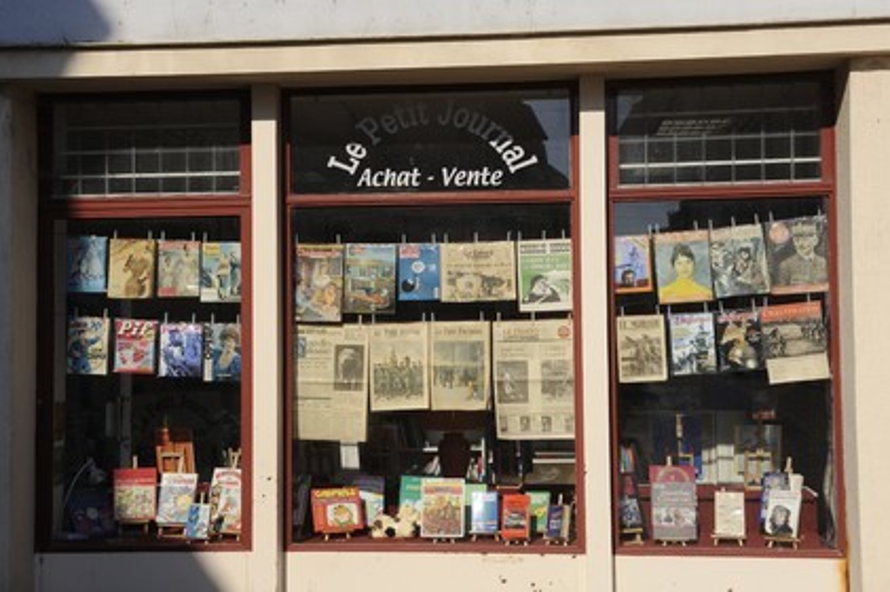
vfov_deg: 27.0
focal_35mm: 50
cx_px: 445
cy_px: 296
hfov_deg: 39.6
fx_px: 1235
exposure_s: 1/160
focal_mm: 50
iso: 200
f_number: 16
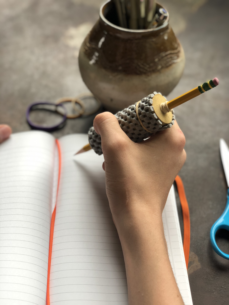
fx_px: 459
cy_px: 152
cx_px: 114
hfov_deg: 28.0
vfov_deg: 36.8
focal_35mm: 52
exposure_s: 1/60
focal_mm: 6
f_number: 2.4
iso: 50
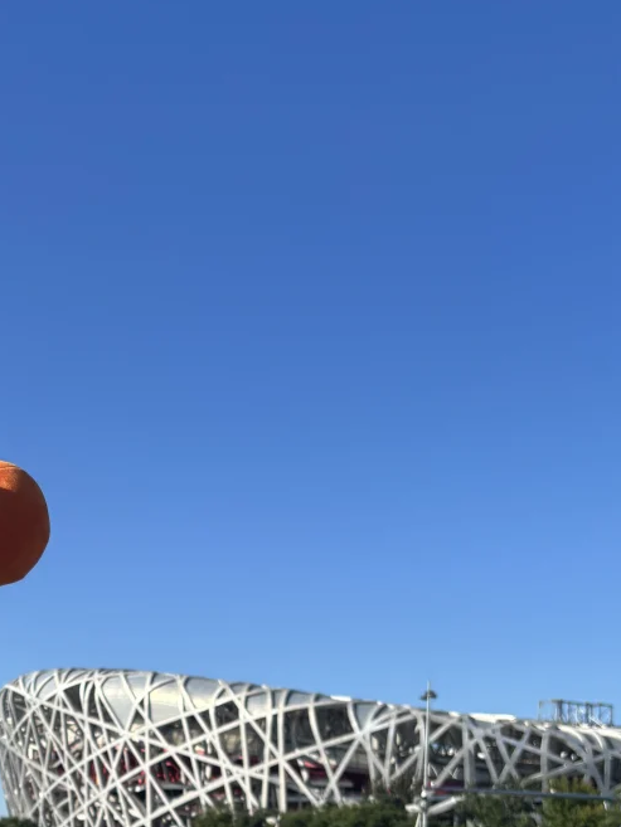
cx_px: 83
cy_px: 830
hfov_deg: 25.0
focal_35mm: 57
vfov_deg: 31.2
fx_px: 1363
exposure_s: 1/2933
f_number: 1.6
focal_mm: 5.96
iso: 50
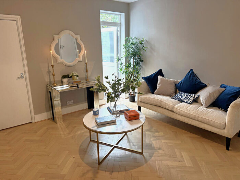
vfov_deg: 56.8
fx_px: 166
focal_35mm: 24
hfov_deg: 71.6
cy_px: 90
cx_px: 120
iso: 200
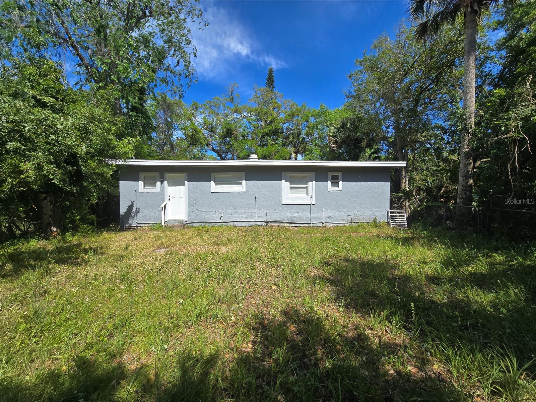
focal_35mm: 13
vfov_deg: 89.9
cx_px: 268
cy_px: 201
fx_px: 201
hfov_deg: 106.2
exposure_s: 1/1756
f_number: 2.2
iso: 50
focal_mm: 2.2
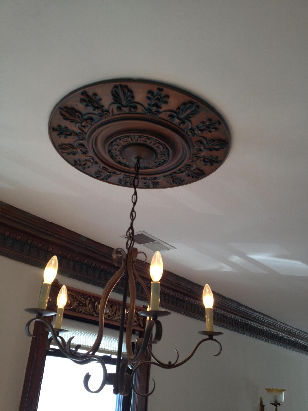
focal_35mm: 35
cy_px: 206
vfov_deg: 52.6
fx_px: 415
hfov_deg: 40.7
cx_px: 154
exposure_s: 1/48
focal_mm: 4.28
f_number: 2.4
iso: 50
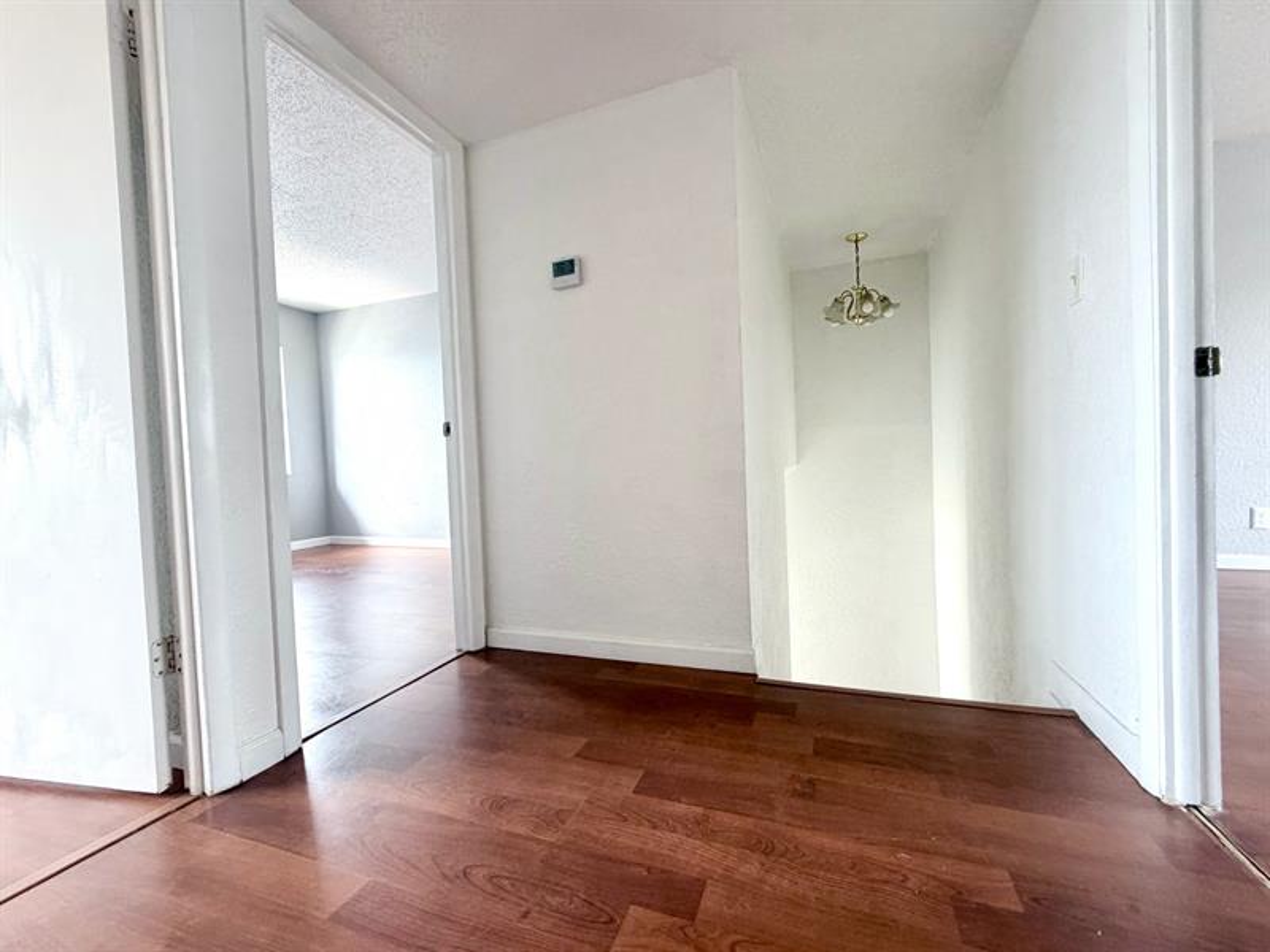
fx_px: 514
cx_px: 635
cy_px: 476
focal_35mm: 14
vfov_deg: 85.7
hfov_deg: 102.1
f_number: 2.2
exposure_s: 1/121
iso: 250
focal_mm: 2.22
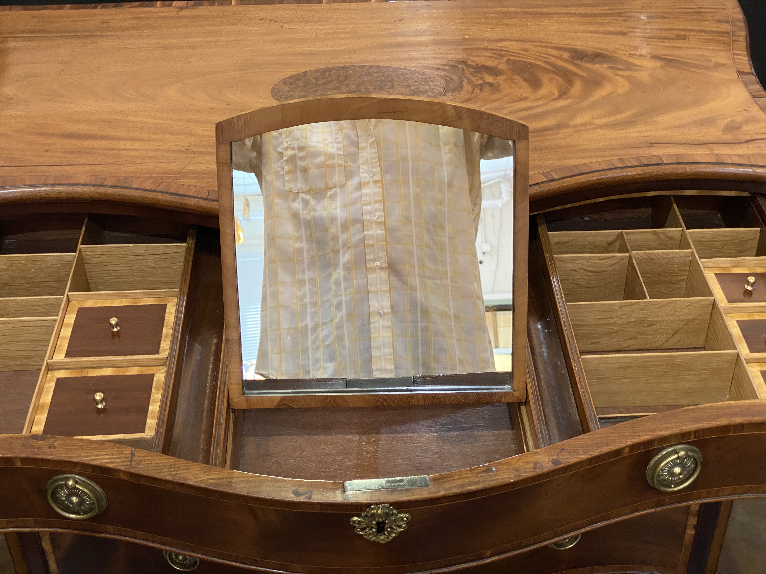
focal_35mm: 52
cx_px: 383
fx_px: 1151
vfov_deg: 28.0
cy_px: 287
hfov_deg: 36.8
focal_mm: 6
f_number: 2
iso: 640
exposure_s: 1/40
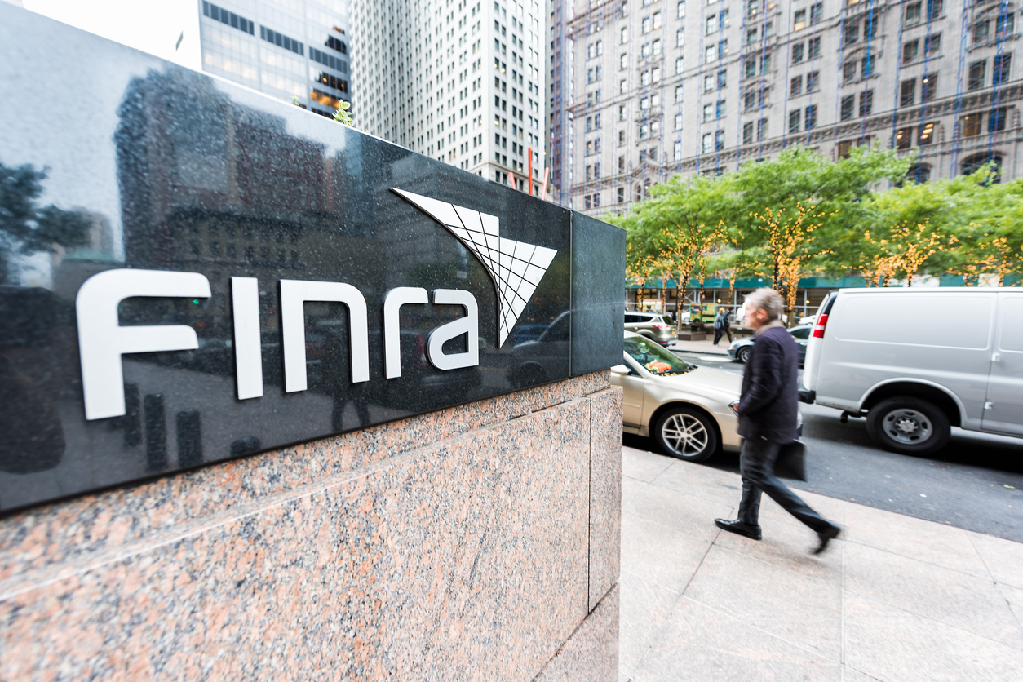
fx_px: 398
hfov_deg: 104.3
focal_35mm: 14
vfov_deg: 81.2
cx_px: 512
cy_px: 341
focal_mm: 14
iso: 200
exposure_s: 1/80
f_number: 4
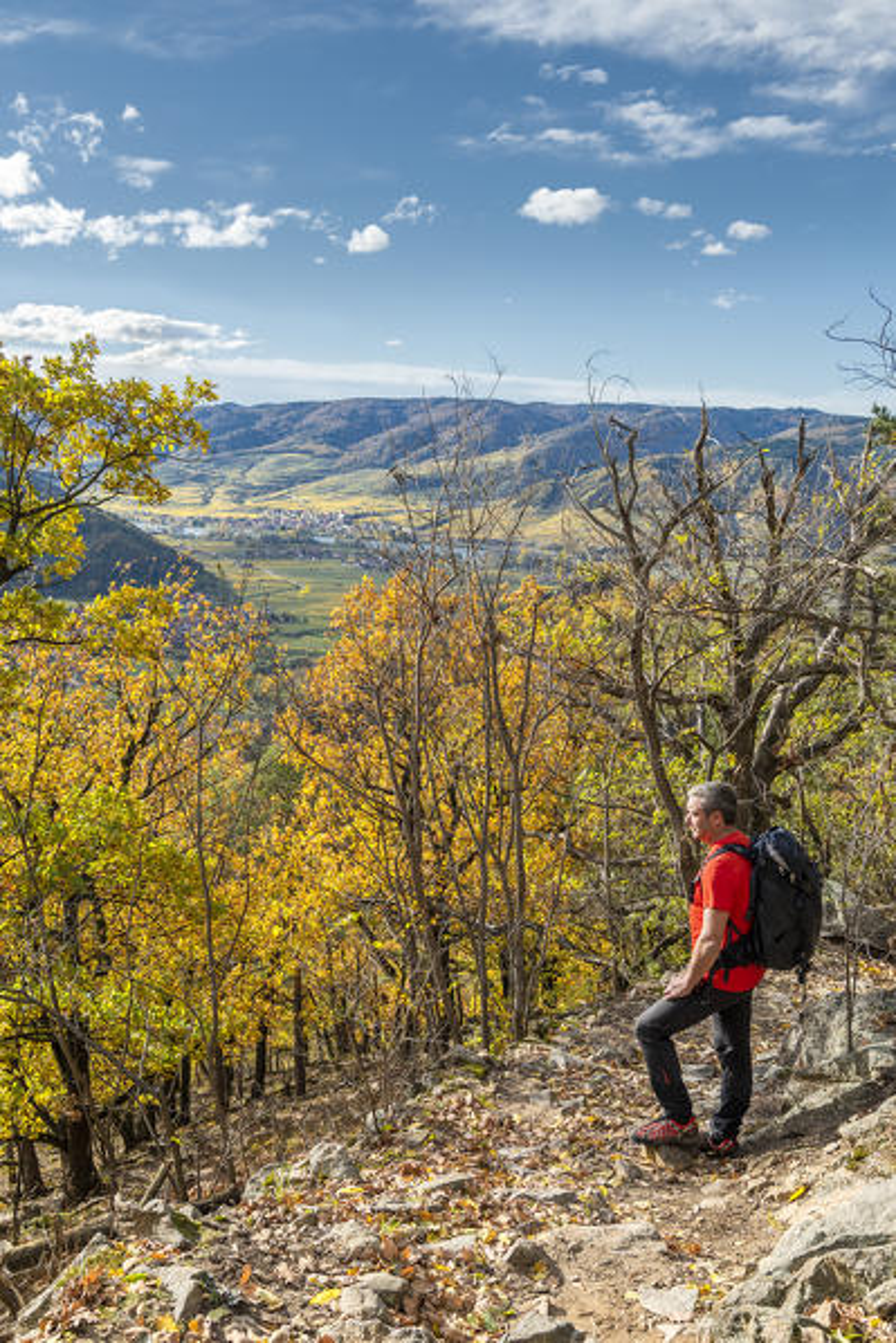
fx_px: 1306
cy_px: 672
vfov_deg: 54.4
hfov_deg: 37.9
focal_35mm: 35
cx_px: 448
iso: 200
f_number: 9
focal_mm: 35
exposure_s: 1/320
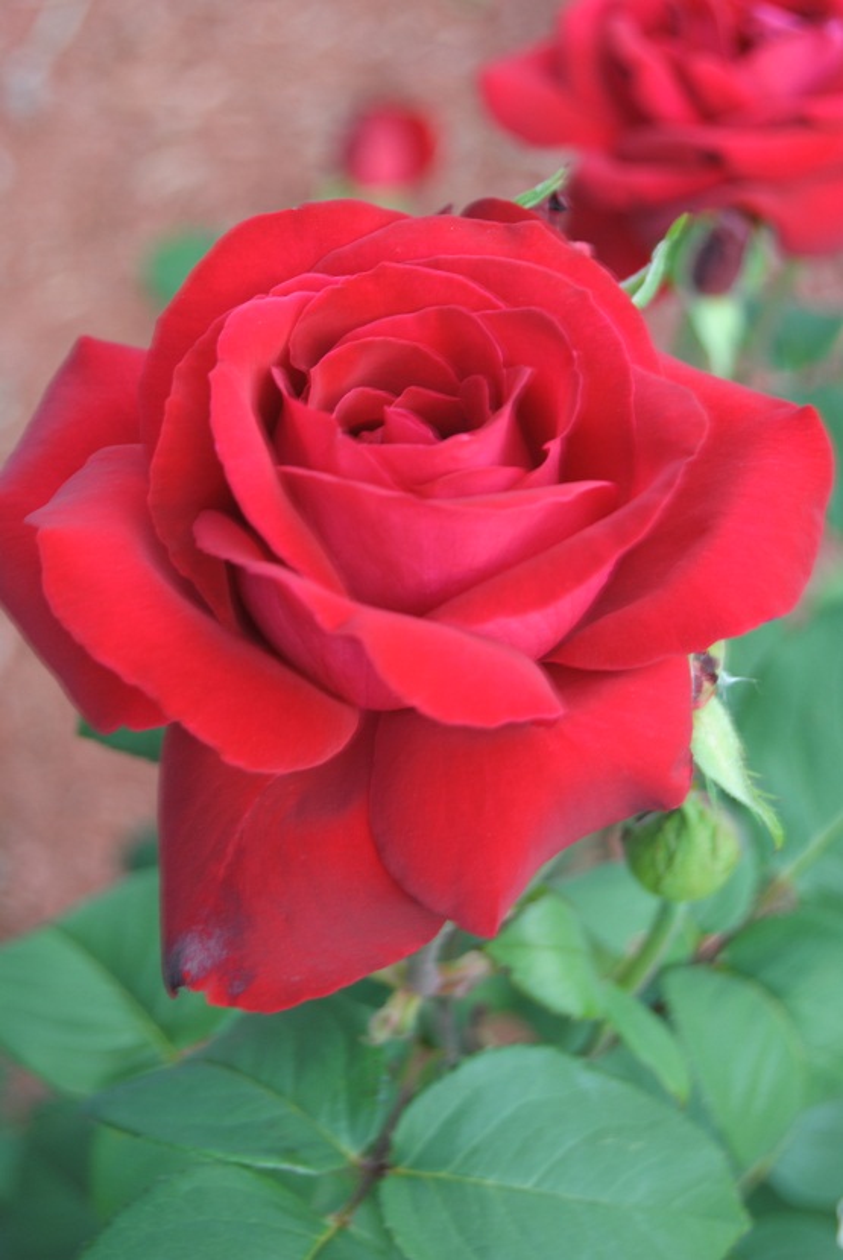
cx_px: 422
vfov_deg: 24.6
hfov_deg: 16.6
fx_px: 2889
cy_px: 630
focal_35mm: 82
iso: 100
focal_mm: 55
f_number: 5.6
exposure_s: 1/10
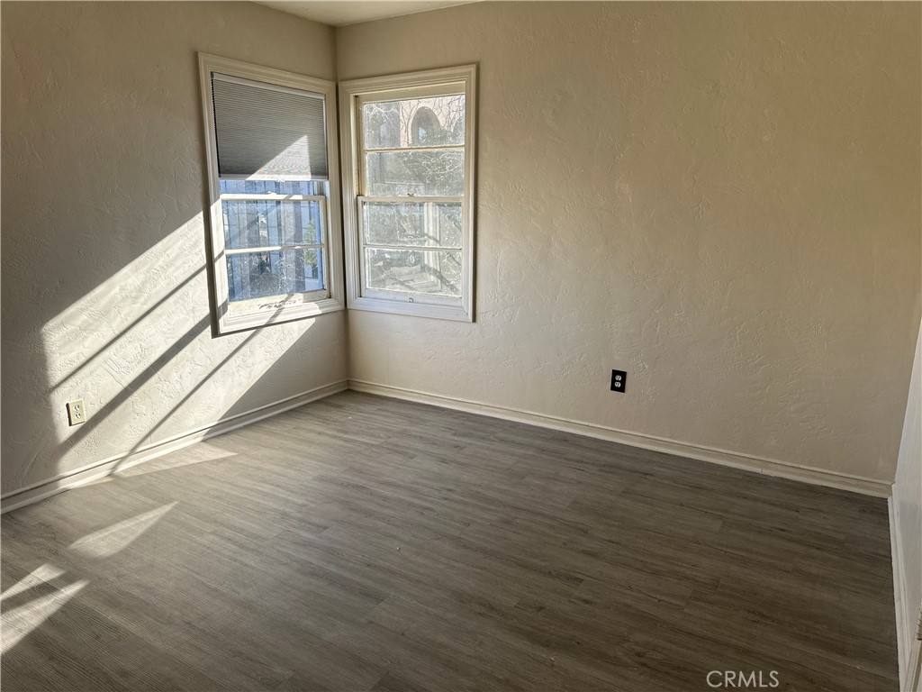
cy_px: 346
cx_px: 461
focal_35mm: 24
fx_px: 639
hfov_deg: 71.6
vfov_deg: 56.8
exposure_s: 1/290
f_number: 1.78
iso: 80
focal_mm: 6.86
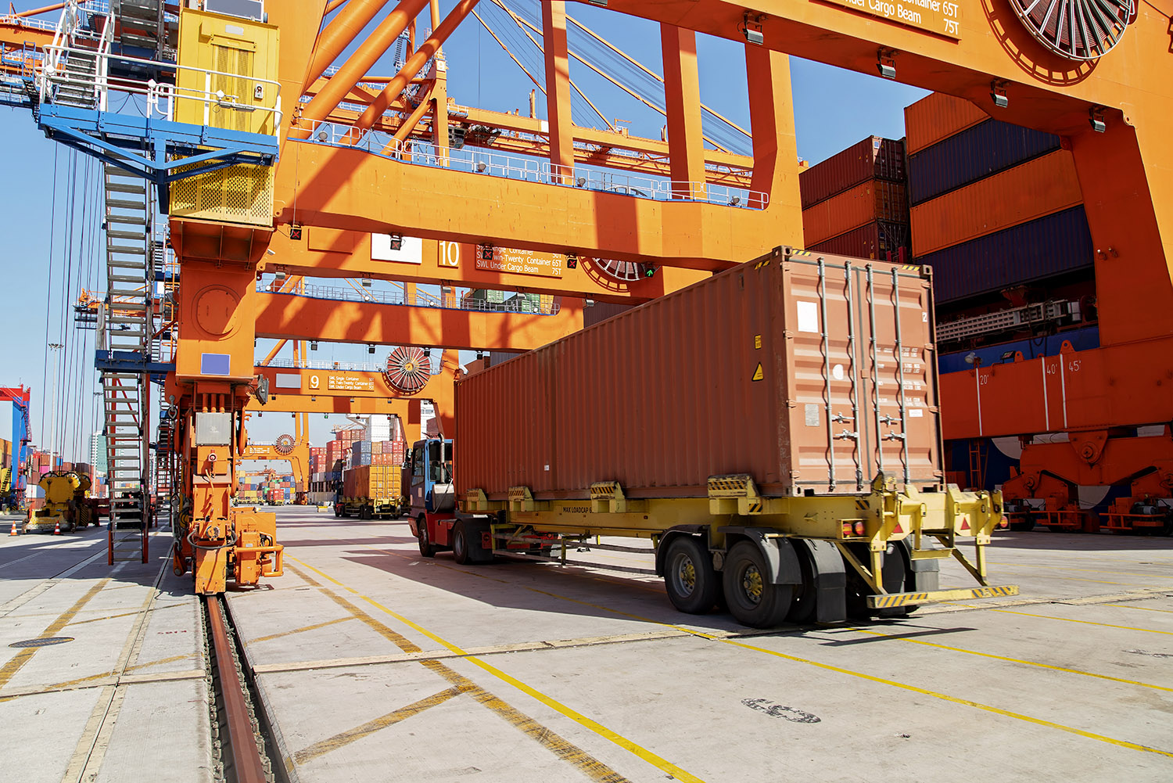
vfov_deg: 46.4
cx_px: 586
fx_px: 913
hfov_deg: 65.5
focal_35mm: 28
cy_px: 392
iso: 160
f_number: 7.1
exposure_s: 1/125
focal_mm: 28
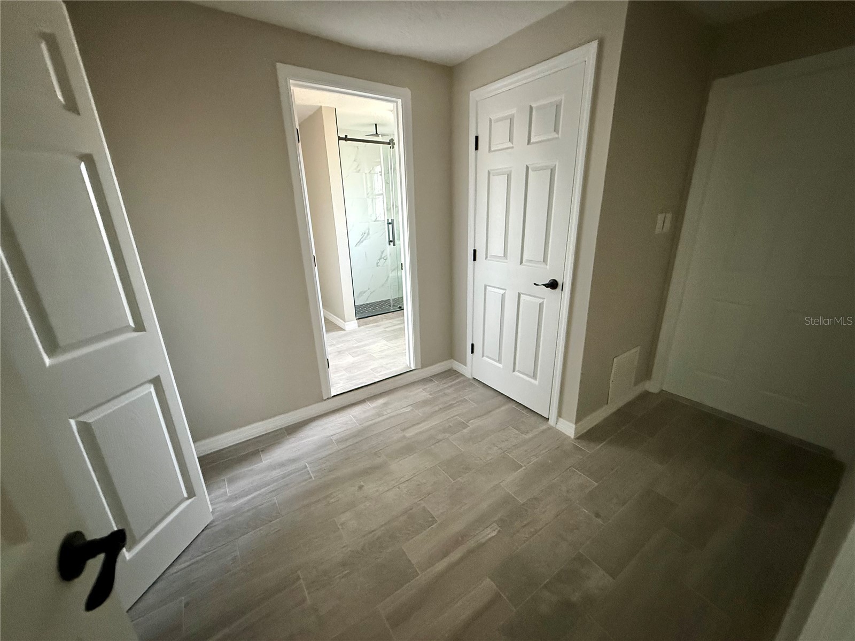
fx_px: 346
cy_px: 320
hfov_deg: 102.1
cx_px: 428
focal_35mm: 14
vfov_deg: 85.7
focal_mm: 2.22
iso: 1000
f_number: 2.2
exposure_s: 1/60
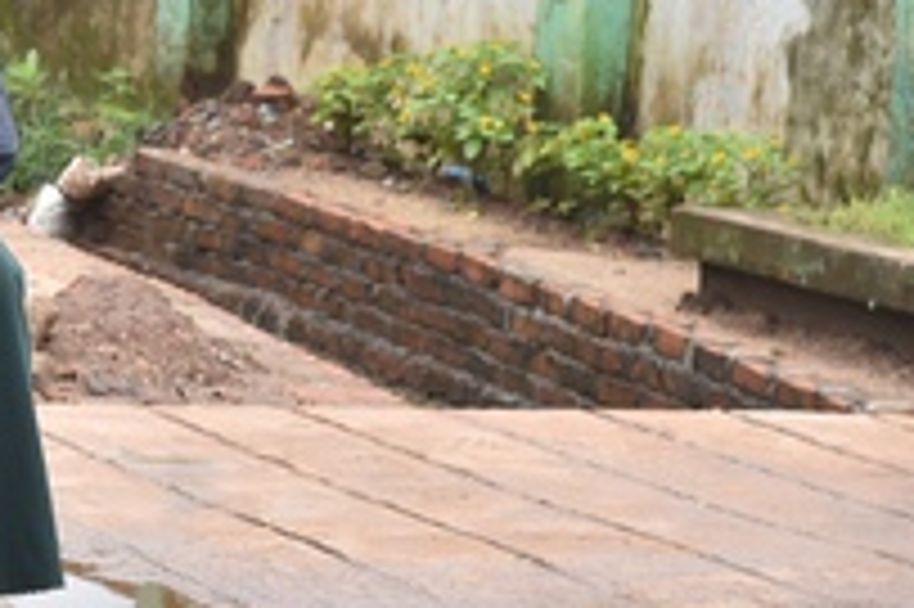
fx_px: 6088
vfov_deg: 5.7
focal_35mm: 240
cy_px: -245
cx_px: -477
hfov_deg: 8.4
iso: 320
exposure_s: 1/250
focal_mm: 75
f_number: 6.3
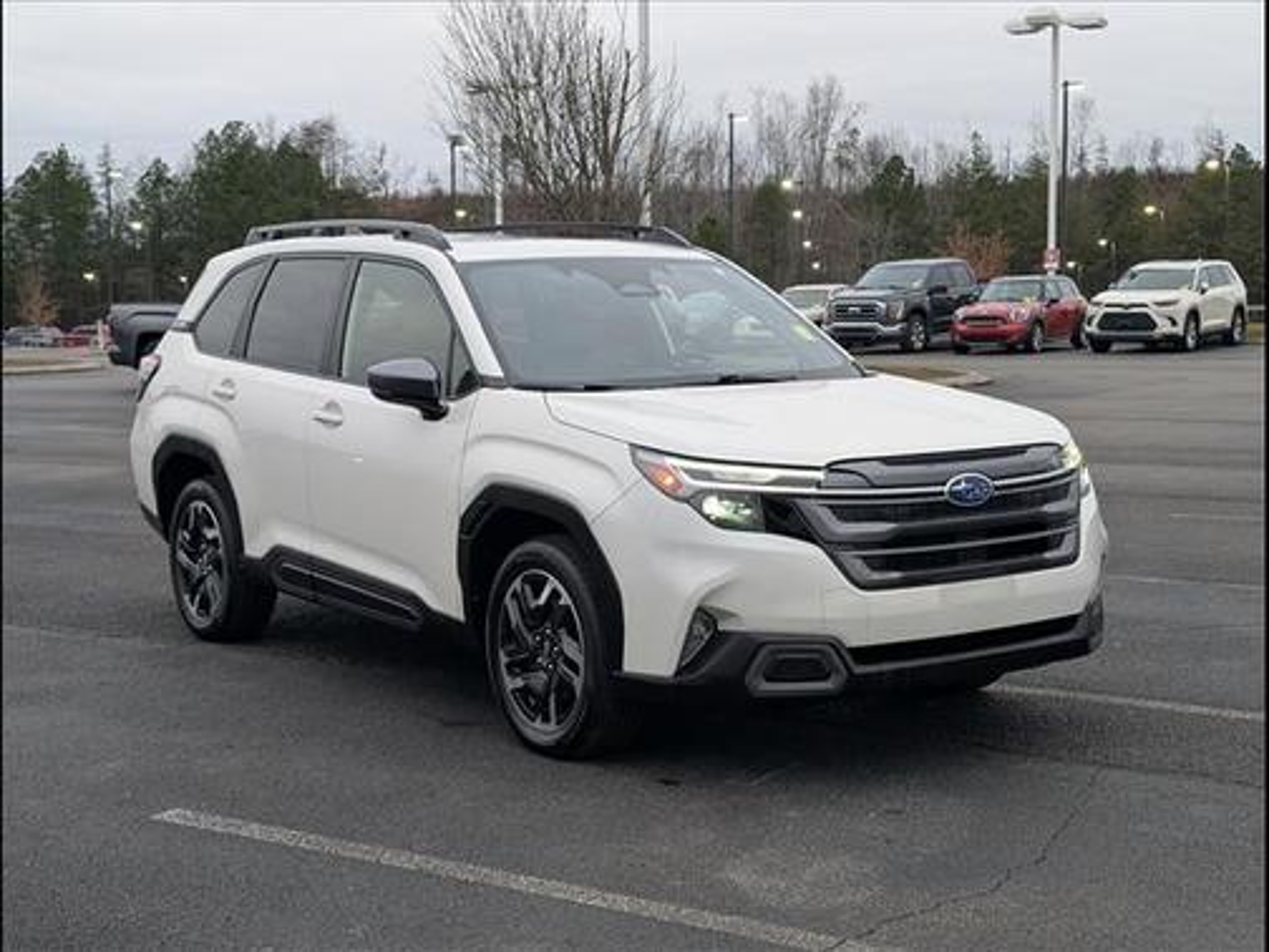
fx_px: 1796
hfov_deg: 38.9
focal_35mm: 49
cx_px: 634
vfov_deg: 29.7
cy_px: 476
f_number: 1.68
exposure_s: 1/417
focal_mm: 6.9
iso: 290
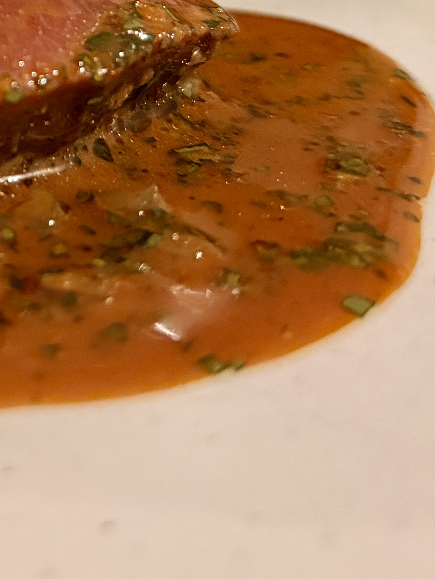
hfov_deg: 15.8
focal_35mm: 87
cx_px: -195
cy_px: -123
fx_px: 1458
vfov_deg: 20.9
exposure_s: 1/25
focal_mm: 5.96
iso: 500
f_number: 1.6
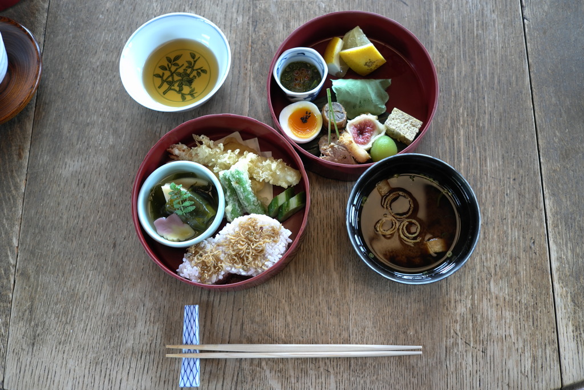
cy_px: 195
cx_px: 292
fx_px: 568
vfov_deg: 37.9
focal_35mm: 35
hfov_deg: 54.4
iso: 160
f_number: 2.8
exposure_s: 1/30
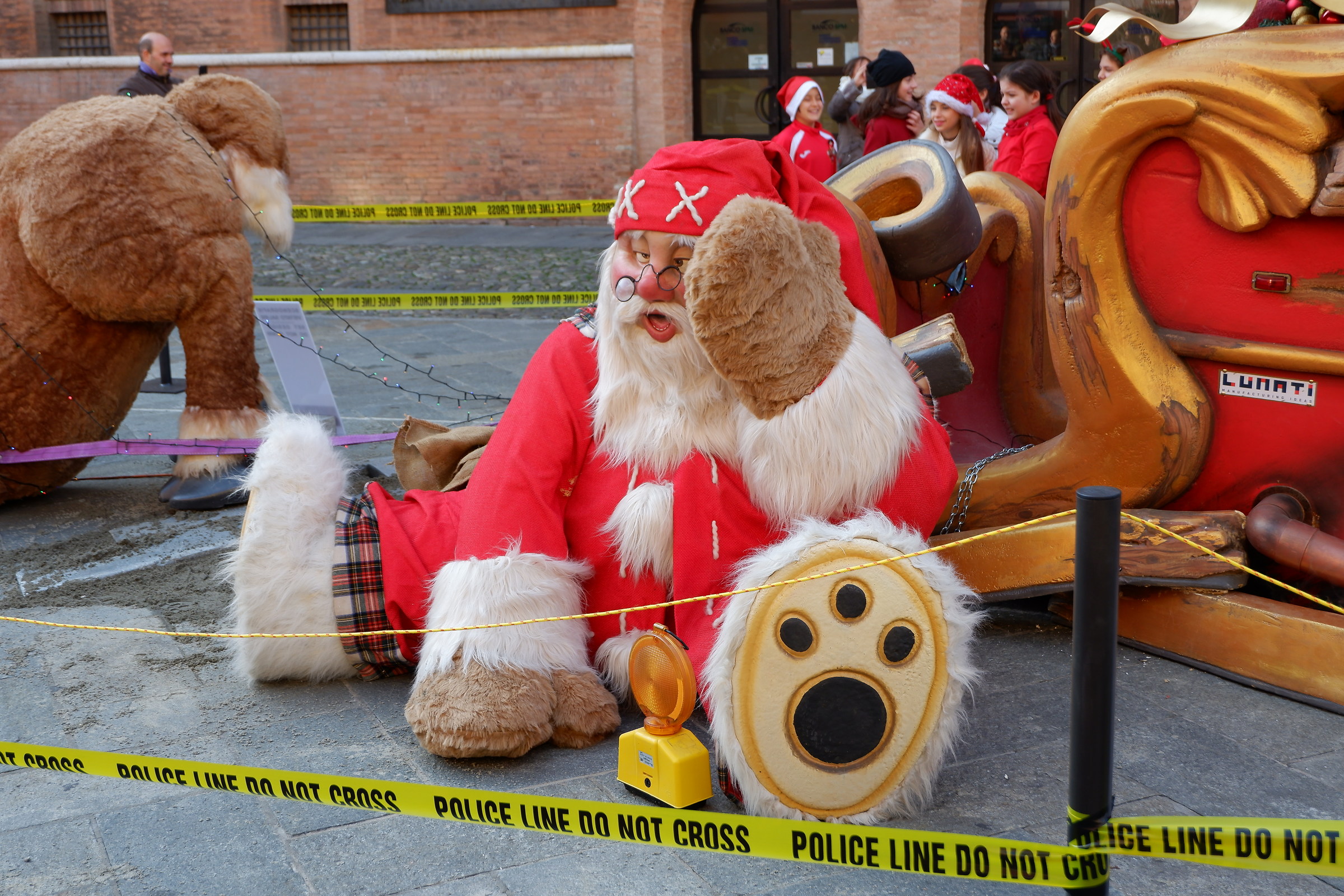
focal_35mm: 47
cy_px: 448
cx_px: 672
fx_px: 1755
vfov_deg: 28.6
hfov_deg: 41.9
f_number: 5.6
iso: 200
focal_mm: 31
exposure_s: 1/150
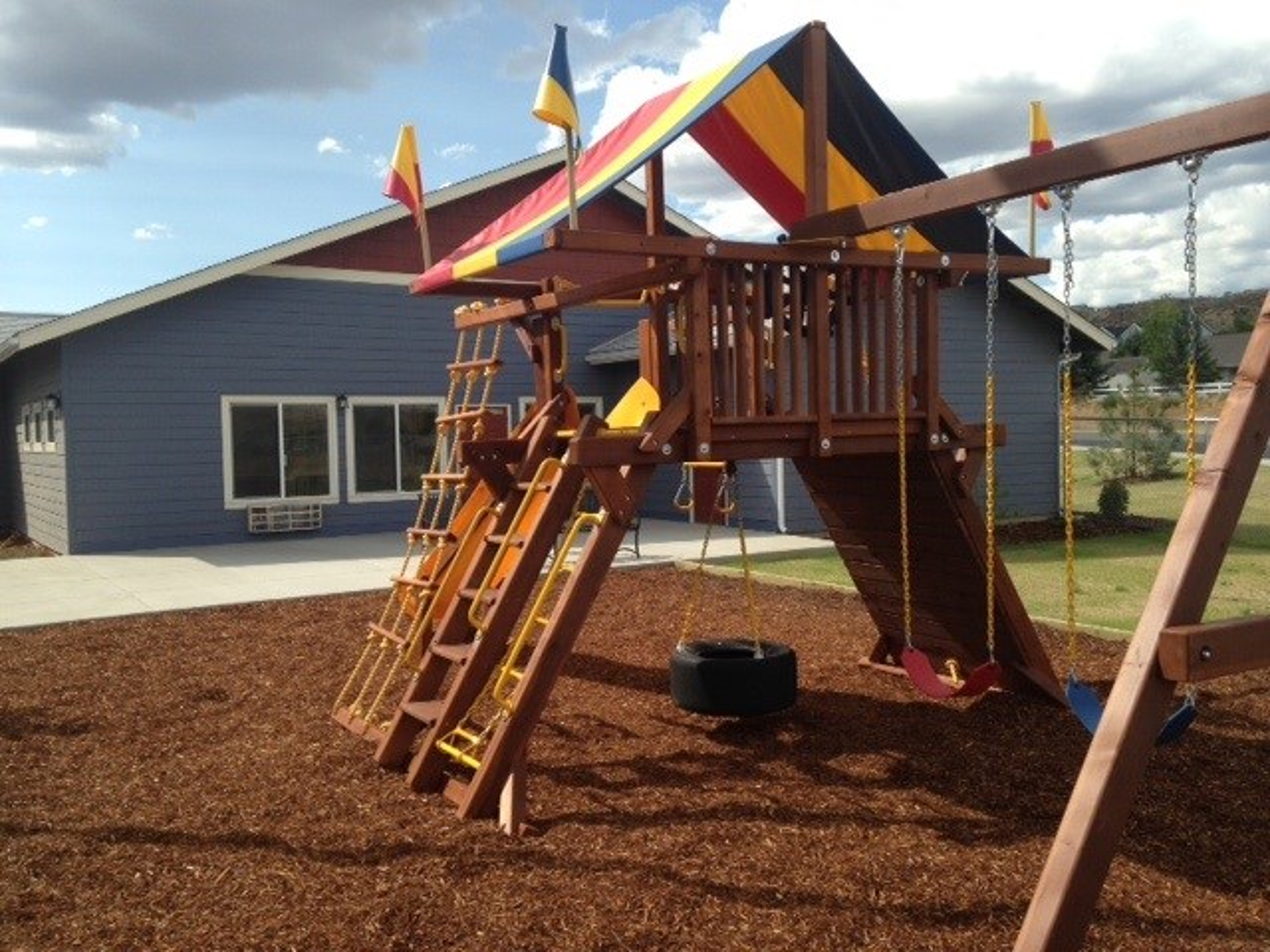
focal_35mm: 33
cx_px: 635
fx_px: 1211
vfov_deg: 42.9
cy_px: 476
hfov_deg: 55.4
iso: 50
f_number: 2.4
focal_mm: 4.12
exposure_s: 1/1022
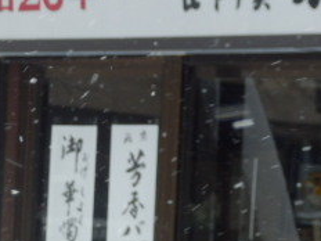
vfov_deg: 3.2
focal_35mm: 458
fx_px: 4247
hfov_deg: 4.3
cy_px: -72
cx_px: 304
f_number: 5.9
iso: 160
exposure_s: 1/160
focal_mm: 29.4
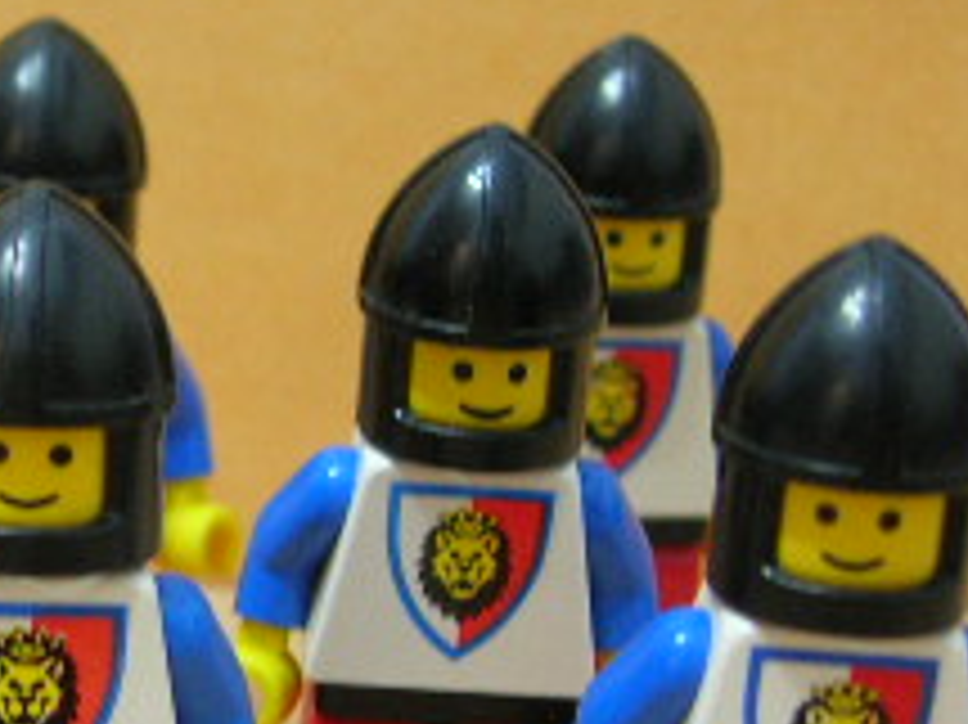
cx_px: -140
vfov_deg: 13.1
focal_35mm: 113
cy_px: 513
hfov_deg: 16.8
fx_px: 3158
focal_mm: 7.8
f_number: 2.8
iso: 107
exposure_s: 1/3.7
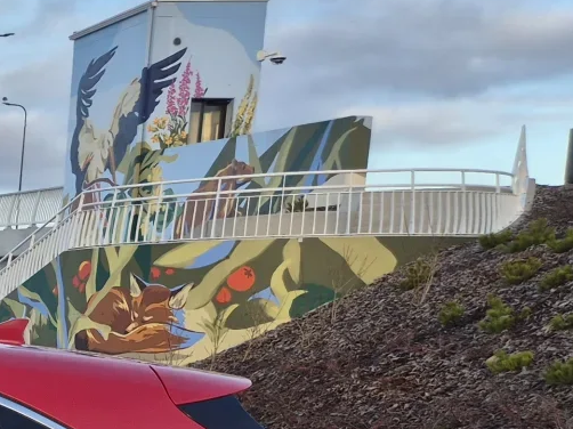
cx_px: -476
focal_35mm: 88
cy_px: 549
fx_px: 1456
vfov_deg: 16.0
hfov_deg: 17.7
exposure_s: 1/506
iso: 25
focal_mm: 5.4
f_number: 1.8
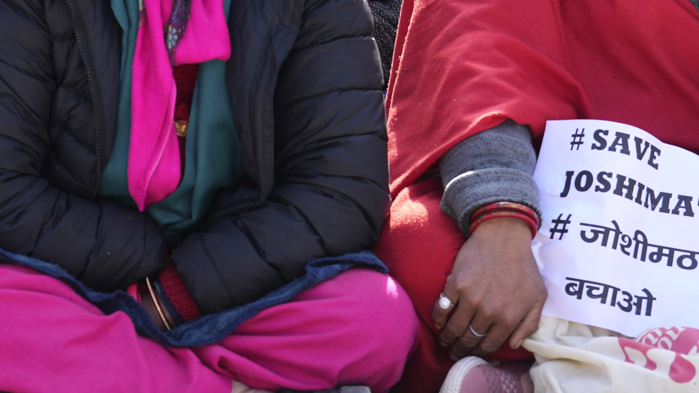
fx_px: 6876
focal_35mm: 371
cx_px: 663
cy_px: -207
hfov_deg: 5.8
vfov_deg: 3.3
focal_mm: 107
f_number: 4
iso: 125
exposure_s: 1/400
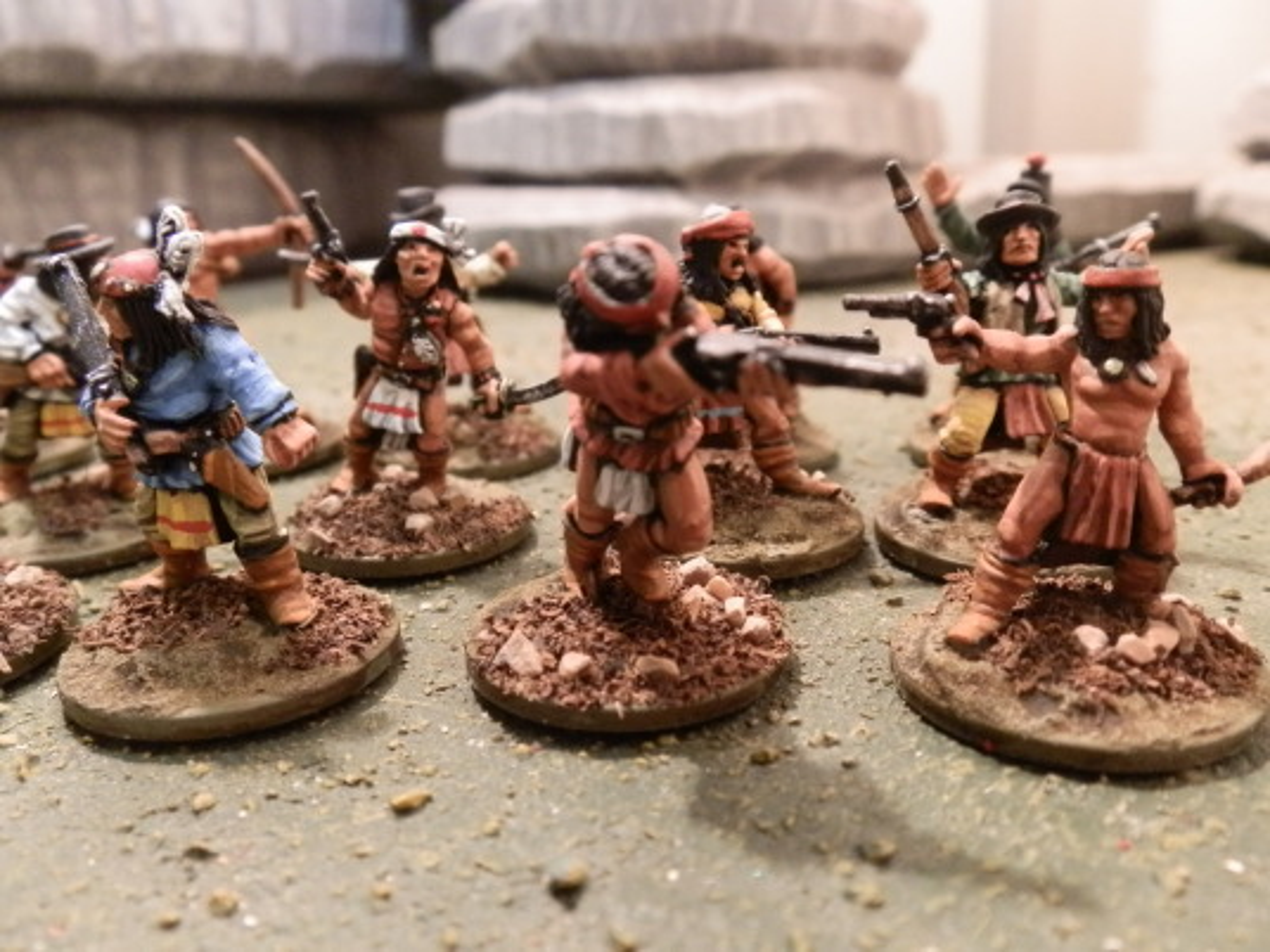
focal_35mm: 28
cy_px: 476
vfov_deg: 49.7
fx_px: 1027
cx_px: 635
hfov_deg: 63.4
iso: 400
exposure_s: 1/40
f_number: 3.1
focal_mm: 5
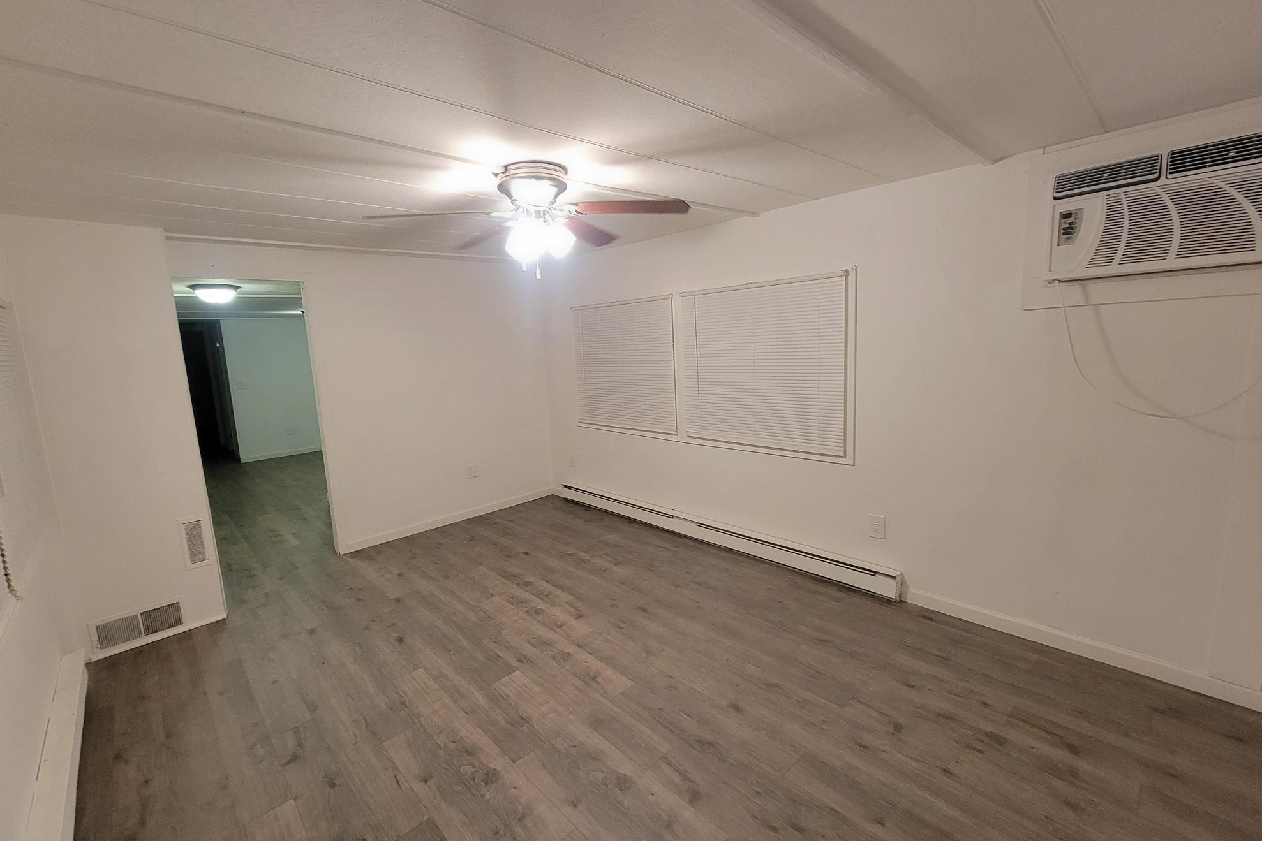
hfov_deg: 104.2
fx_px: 491
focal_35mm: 14
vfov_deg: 81.2
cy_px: 414
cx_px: 613
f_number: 2.2
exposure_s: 1/60
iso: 320
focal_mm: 2.2
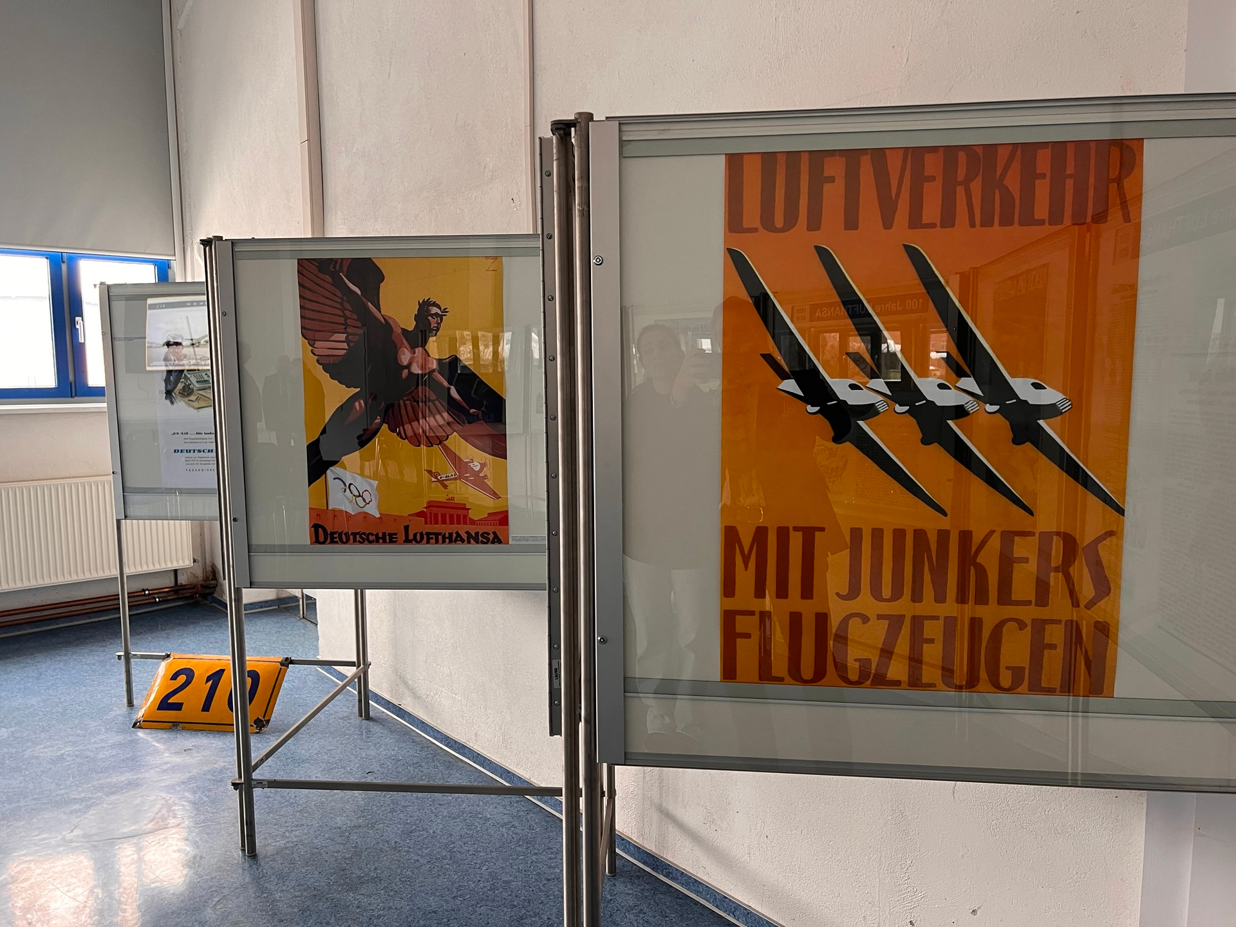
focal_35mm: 26
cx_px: 618
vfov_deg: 53.1
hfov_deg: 67.3
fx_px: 928
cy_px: 464
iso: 160
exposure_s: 1/60
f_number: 1.5
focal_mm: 5.7
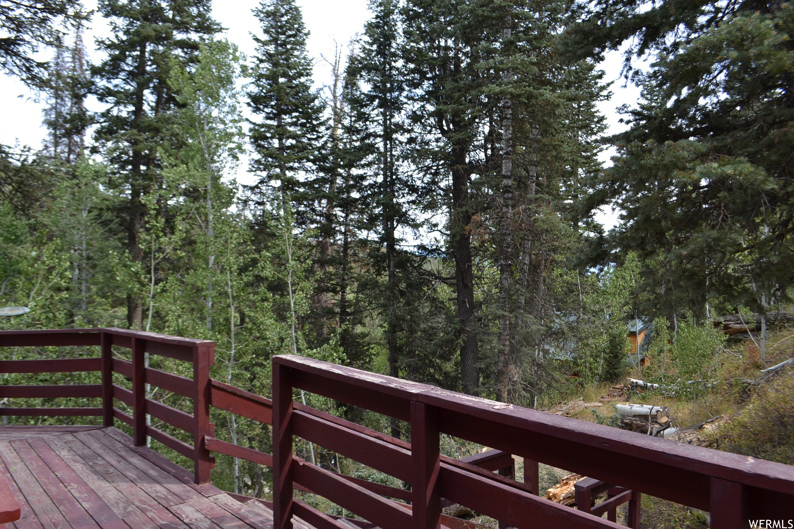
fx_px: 595
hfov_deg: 67.4
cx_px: 397
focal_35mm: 27
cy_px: 264
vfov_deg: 47.9
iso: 100
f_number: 5.6
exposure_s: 1/125
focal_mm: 18
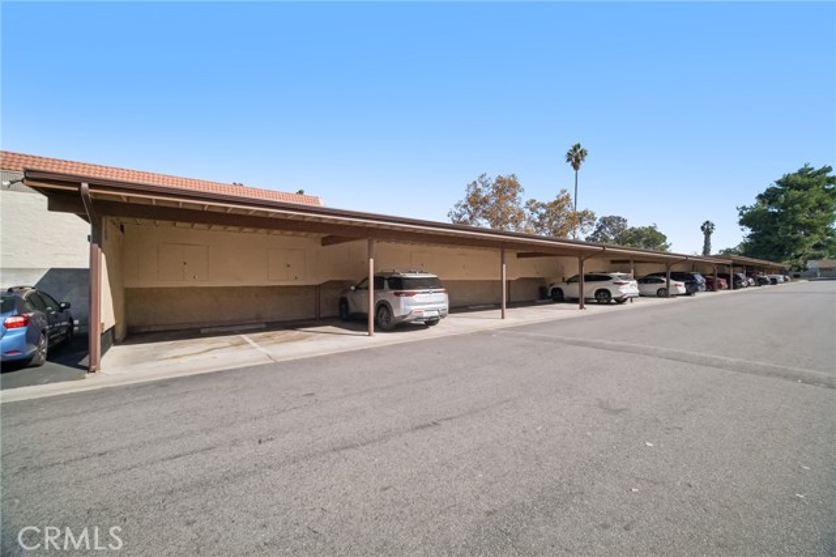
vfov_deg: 81.1
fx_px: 325
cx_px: 418
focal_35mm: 14
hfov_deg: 104.3
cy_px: 278
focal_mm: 9
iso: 160
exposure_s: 1/300
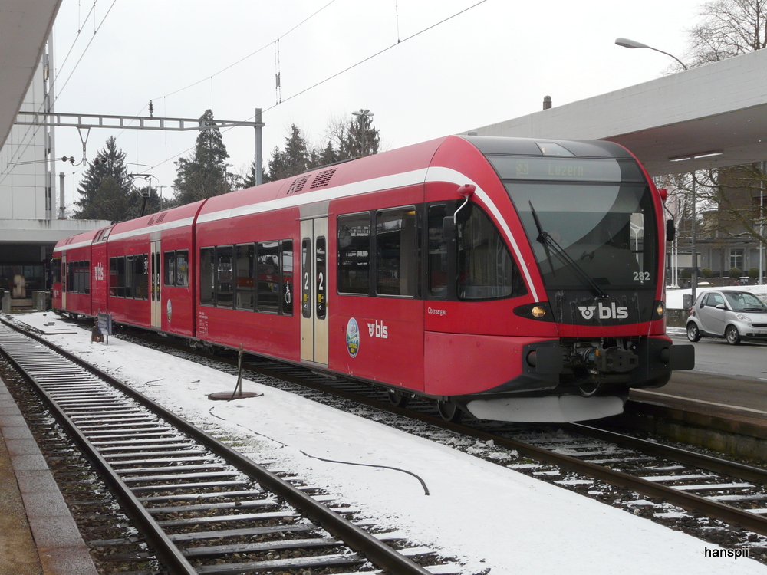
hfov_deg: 34.3
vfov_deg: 26.1
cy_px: 288
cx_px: 384
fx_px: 1241
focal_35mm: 56
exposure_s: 1/250
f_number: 5
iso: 100
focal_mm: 9.2
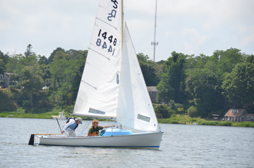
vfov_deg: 6.1
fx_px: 1584
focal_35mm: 225
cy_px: 84
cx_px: 127
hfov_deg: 9.2
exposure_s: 1/800
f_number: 7.1
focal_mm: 150
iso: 200
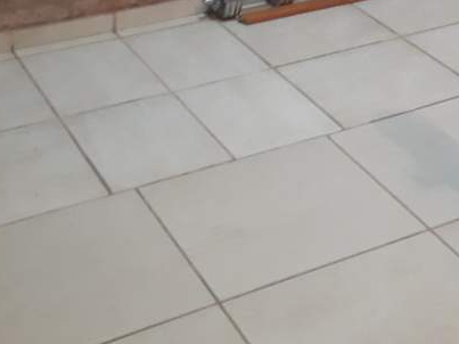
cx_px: 456
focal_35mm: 83
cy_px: -183
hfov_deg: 22.7
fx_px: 1100
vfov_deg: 16.2
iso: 250
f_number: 1.9
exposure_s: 1/15
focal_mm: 3.6
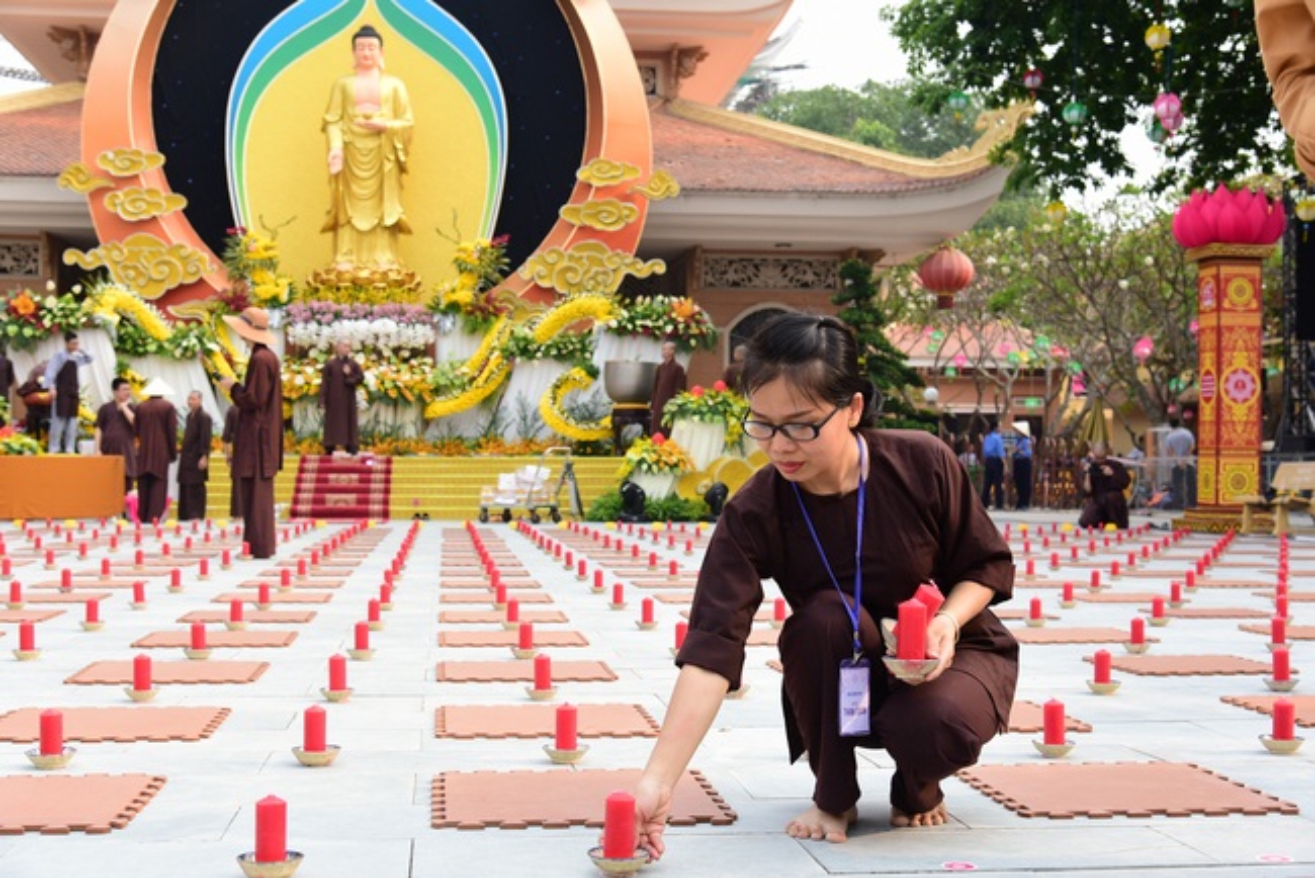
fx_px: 1754
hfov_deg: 41.1
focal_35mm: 48
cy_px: 439
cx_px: 658
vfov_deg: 28.1
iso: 250
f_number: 5.6
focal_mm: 48
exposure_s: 1/200
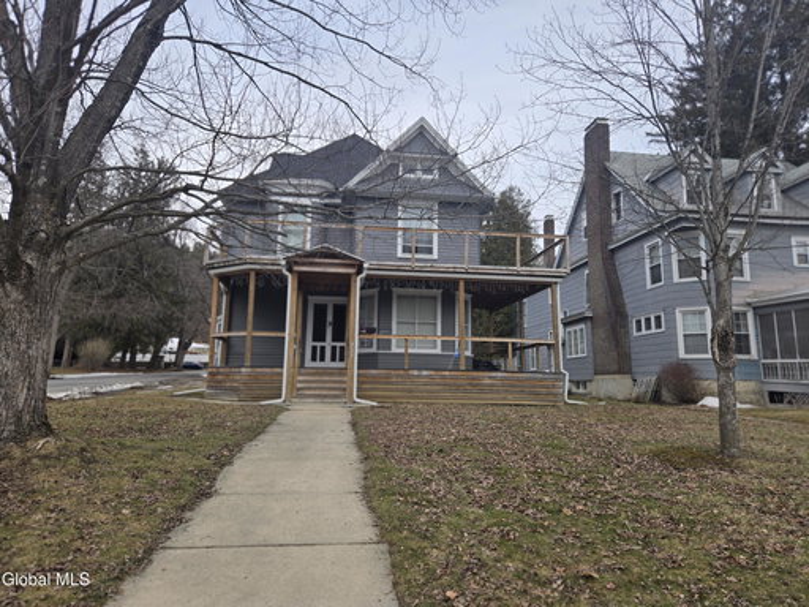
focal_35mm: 23
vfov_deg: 58.9
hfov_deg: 73.9
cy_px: 304
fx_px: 538
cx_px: 404
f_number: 1.8
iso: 25
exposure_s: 1/1336
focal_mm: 5.4
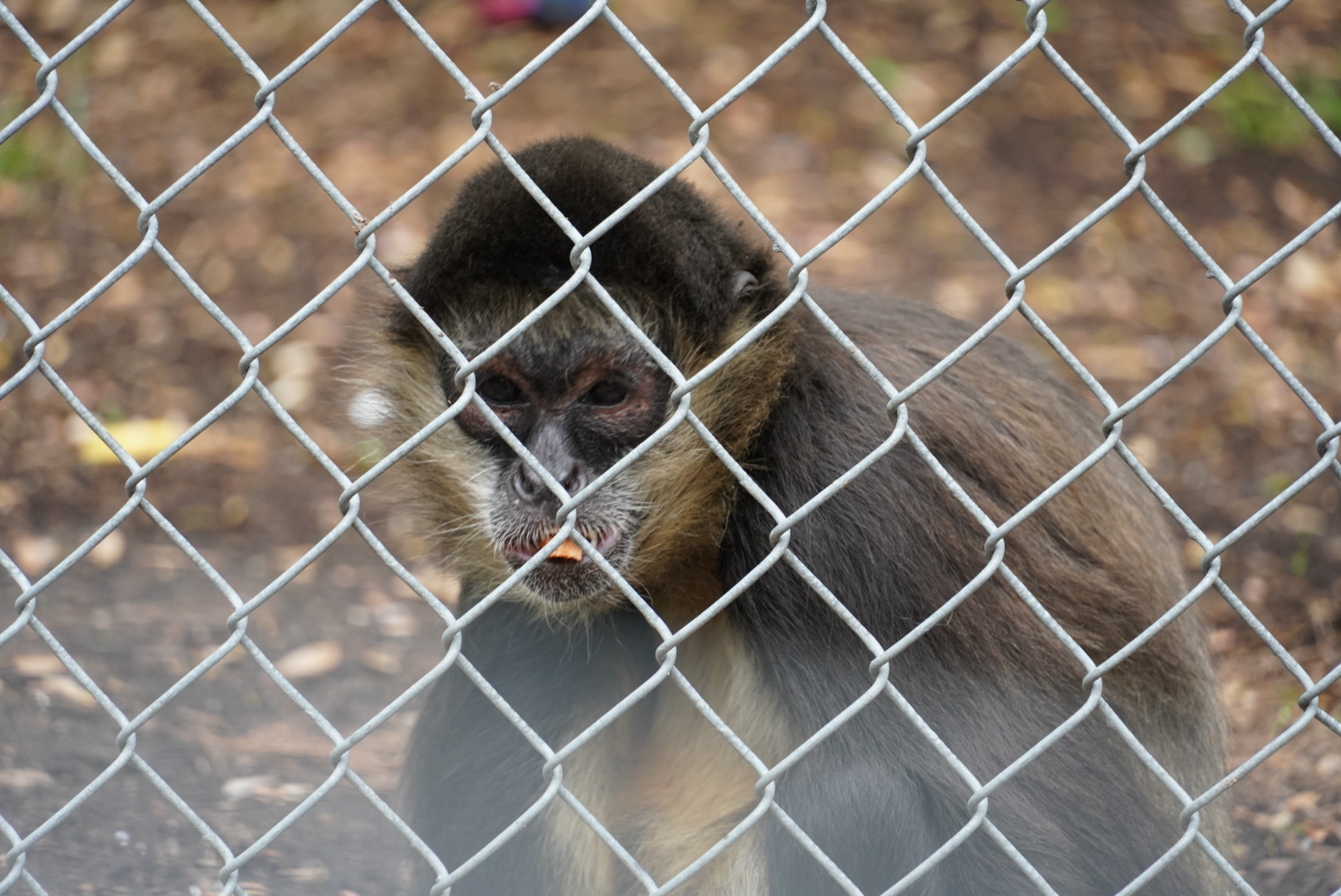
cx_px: 670
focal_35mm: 202
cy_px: 448
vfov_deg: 6.8
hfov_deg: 10.2
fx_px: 7548
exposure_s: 1/250
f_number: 5.6
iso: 800
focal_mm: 135
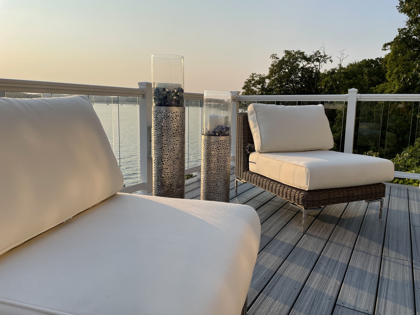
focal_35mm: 26
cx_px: 210
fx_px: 315
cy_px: 158
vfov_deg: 53.1
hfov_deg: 67.3
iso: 32
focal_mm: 4.2
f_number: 1.6
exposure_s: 1/2882
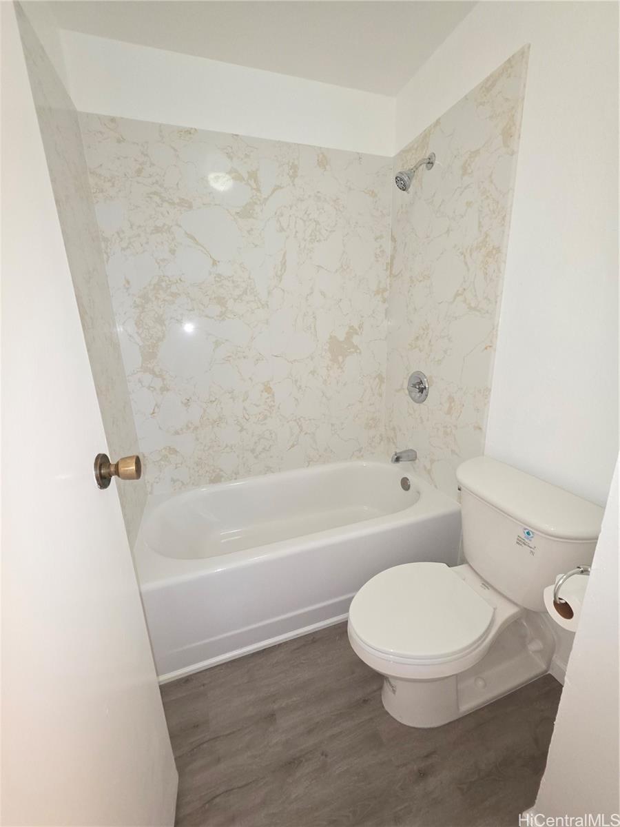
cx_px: 310
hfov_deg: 89.9
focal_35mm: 13
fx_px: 310
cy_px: 414
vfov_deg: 106.2
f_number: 1.9
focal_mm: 2.2
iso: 200
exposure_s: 1/60
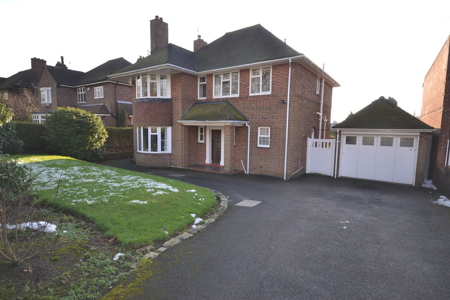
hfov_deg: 90.0
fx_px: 225
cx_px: 225
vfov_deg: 67.4
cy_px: 150
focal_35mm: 18
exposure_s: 1/125
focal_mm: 12
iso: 110
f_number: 4.5
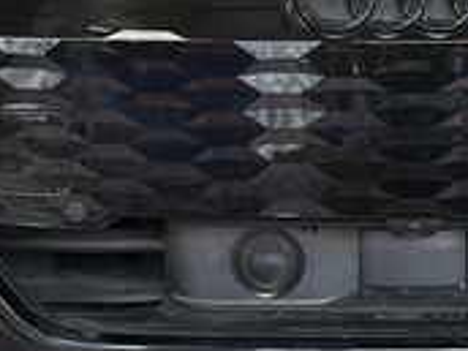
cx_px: 408
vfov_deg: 8.3
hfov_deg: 11.0
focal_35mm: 179
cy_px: 35
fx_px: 2420
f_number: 1.78
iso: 64
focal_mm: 6.86
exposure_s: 1/127
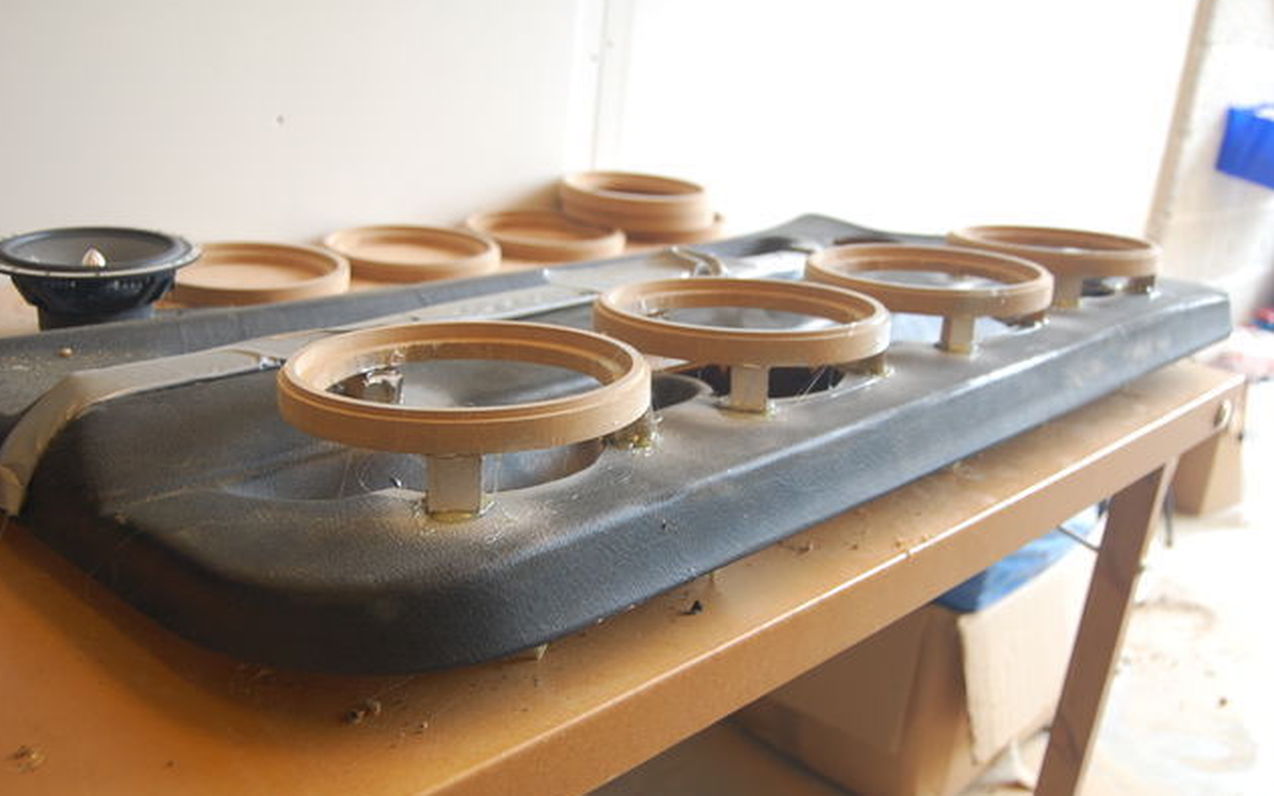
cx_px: 631
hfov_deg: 54.6
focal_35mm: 36
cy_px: 413
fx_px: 1233
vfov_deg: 35.8
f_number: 3.8
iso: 400
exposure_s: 1/40
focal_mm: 23
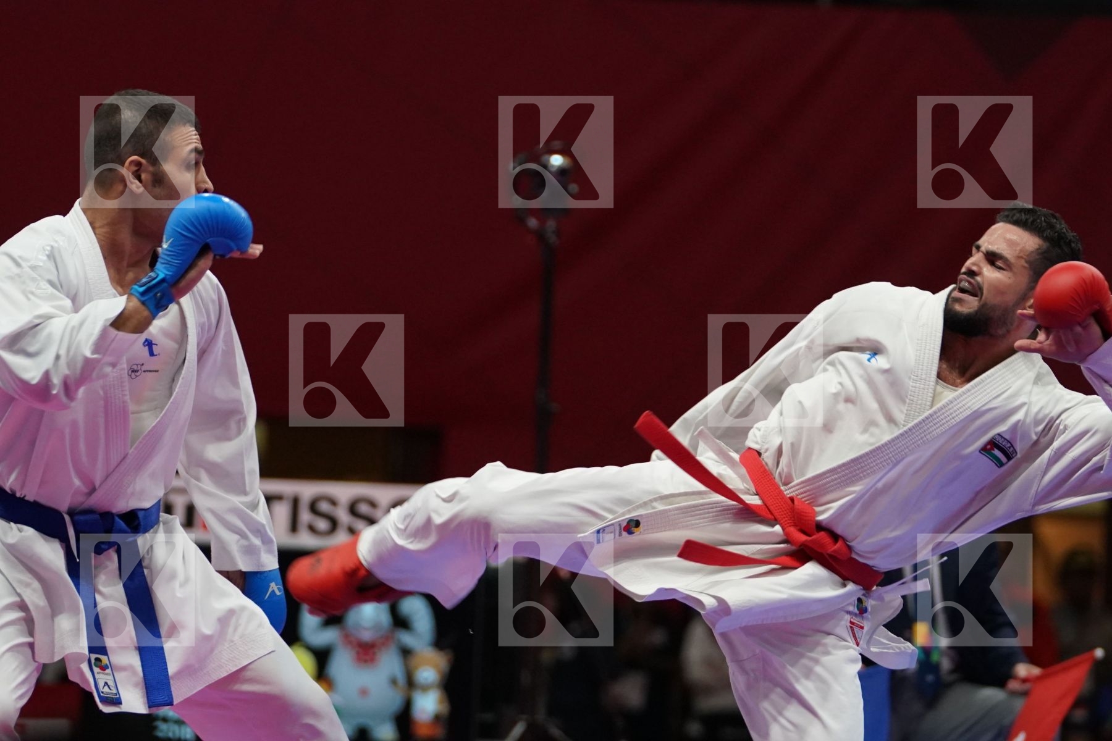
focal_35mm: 279
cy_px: 370
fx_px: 8617
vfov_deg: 4.9
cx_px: 556
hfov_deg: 7.4
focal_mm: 186
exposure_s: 1/1000
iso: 3200
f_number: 4
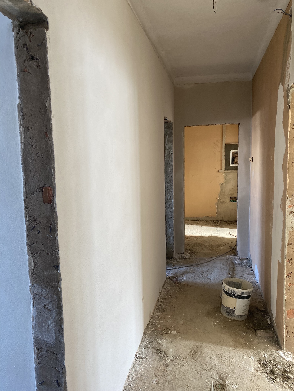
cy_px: 196
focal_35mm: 26
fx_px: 294
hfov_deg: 53.1
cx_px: 147
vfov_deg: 67.3
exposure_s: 1/121
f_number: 1.8
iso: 100
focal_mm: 4.25
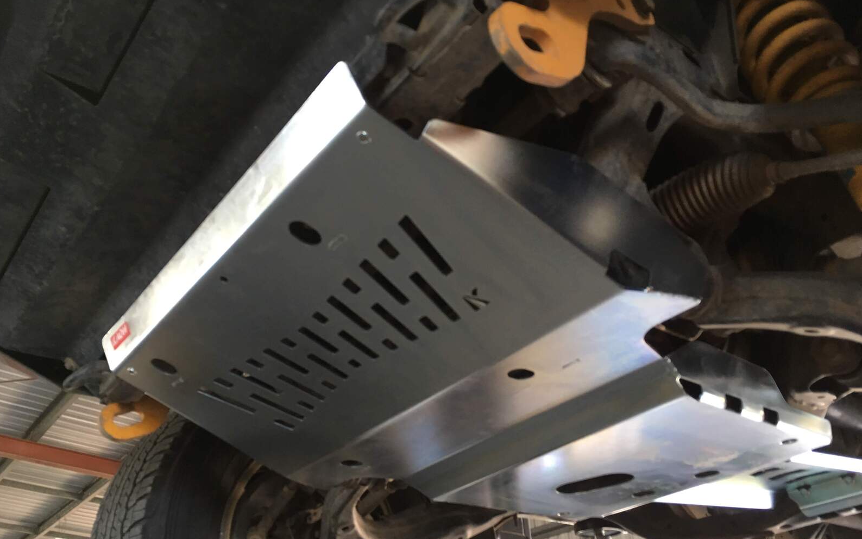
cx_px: 430
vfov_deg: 40.6
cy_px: 294
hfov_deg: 61.2
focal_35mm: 31
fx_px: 728
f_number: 2.2
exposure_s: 1/33
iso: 125
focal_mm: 4.15
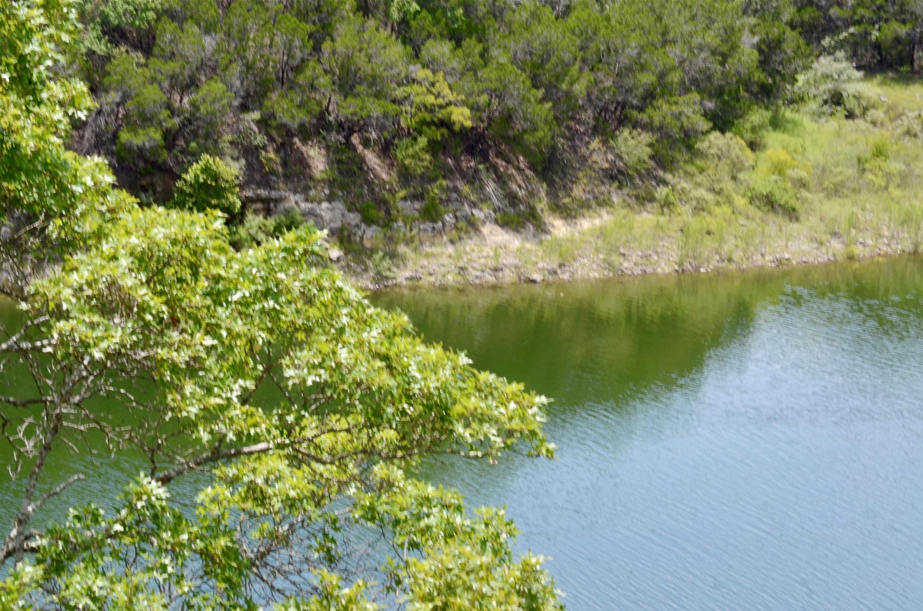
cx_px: 462
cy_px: 307
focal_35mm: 175
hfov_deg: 11.8
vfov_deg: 7.8
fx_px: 4477
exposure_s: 1/30
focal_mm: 116
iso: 200
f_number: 25
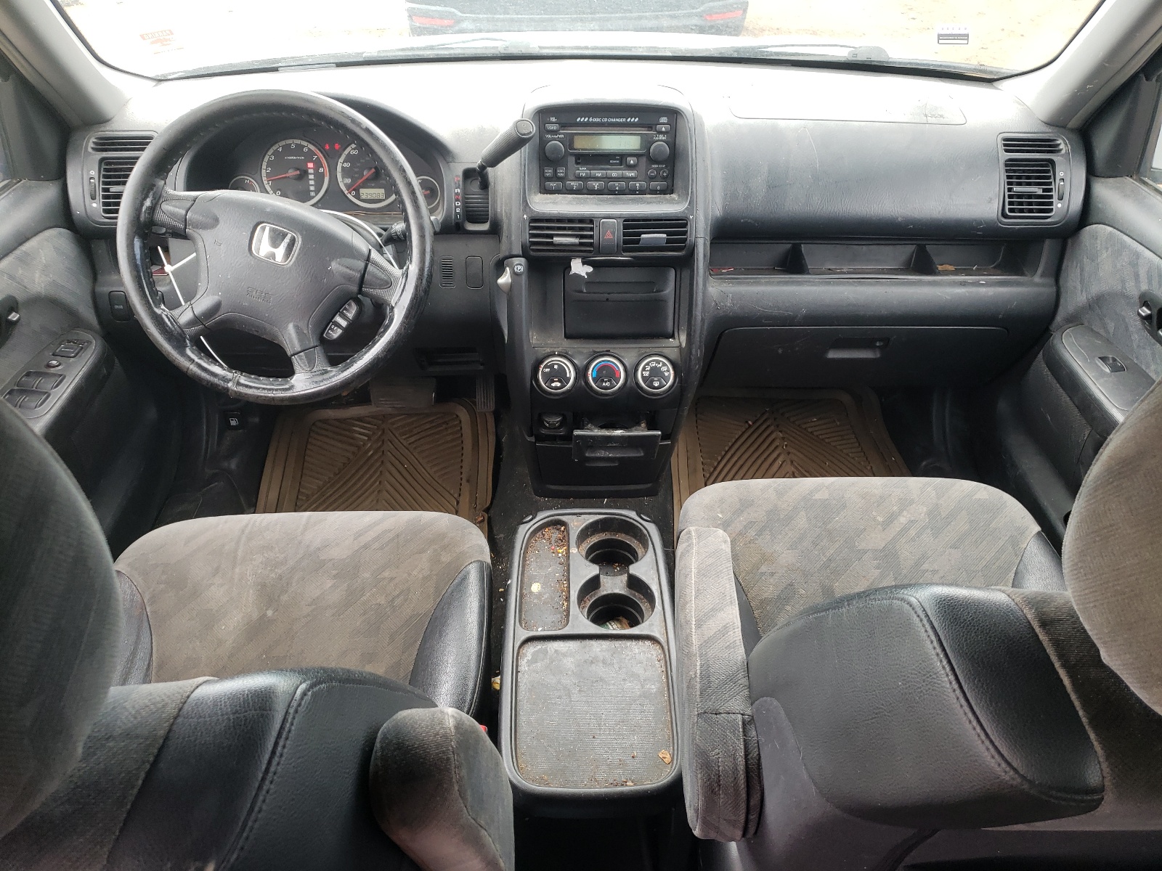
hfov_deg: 67.3
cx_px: 581
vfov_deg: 53.1
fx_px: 873
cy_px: 436
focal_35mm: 26
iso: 56
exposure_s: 1/120
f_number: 1.5
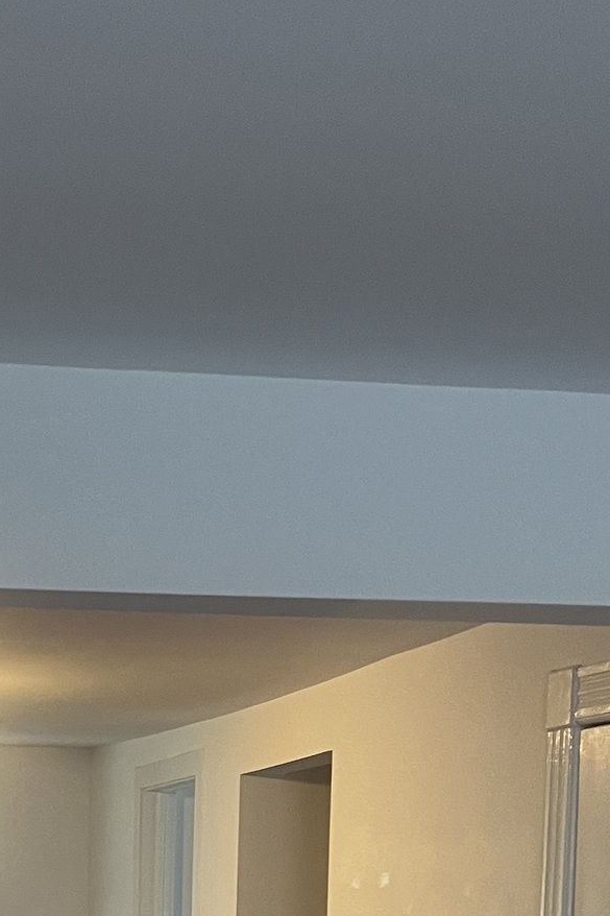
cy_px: 1122
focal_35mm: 71
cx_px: 26
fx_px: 1805
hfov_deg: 18.8
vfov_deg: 25.3
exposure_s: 1/60
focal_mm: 5.7
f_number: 1.5
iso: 250
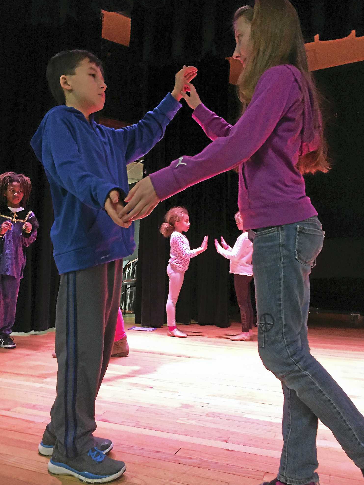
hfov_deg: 46.8
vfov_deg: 60.0
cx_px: 185
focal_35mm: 30
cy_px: 248
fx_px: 421
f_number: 2.2
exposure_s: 1/30
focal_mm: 4.15
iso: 200
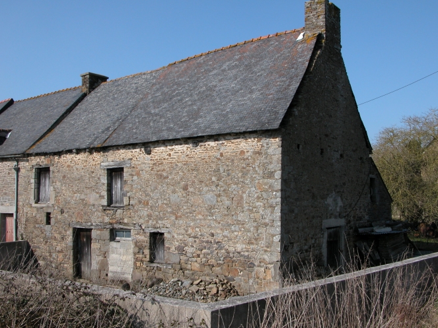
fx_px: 455
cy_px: 162
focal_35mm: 36
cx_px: 219
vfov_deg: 39.6
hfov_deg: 51.4
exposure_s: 1/318
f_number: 7.1
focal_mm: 8.9
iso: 100
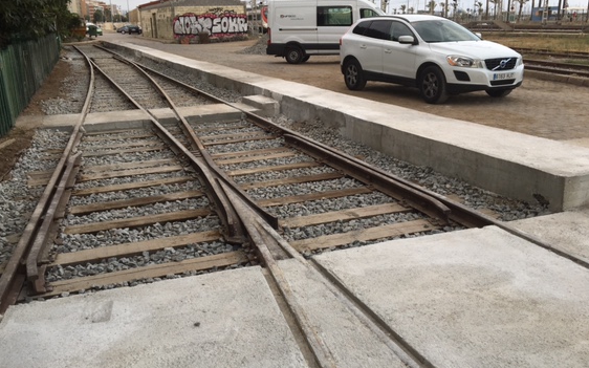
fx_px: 562
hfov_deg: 55.3
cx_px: 301
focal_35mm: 35
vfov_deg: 36.3
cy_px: 180
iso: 25
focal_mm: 4.15
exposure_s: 1/409
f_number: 2.2
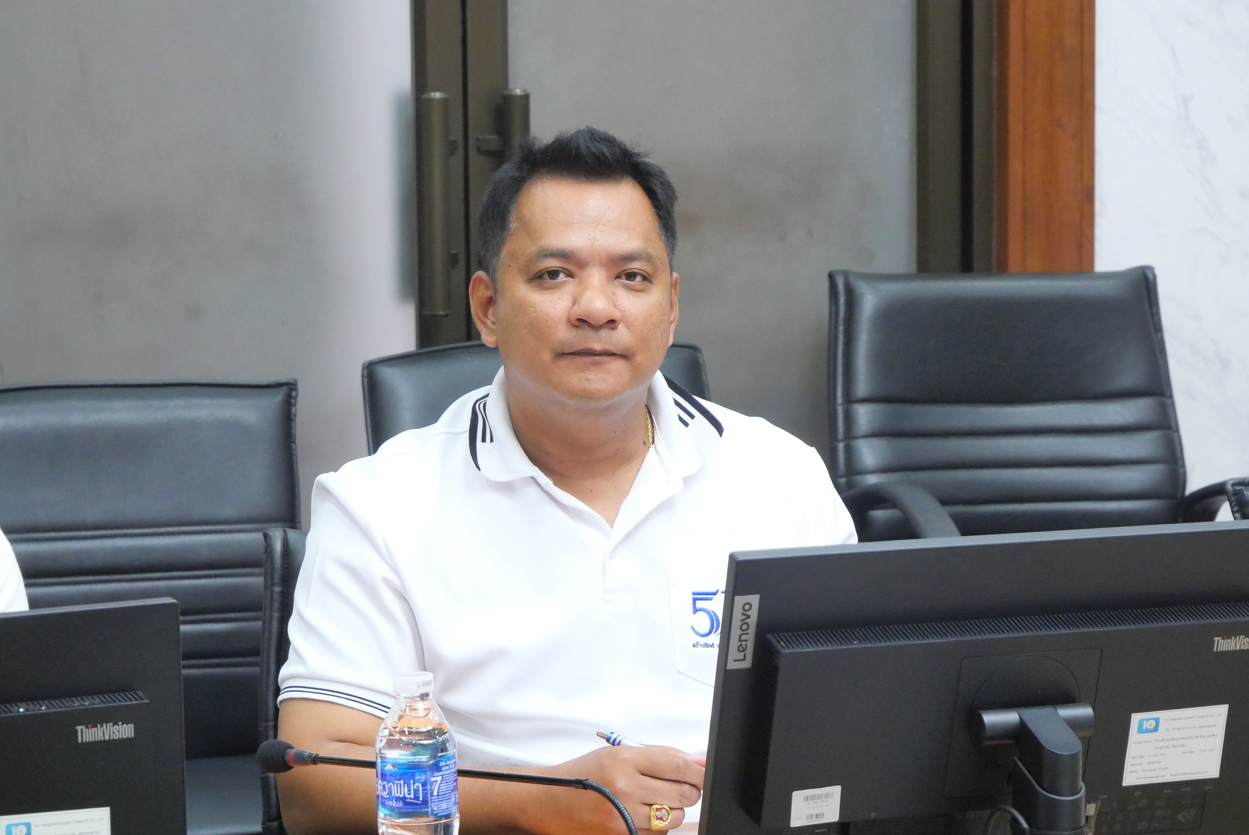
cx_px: 631
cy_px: 403
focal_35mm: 130
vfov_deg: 10.6
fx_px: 4513
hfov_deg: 15.8
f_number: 5.6
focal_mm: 60
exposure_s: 1/30
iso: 3200
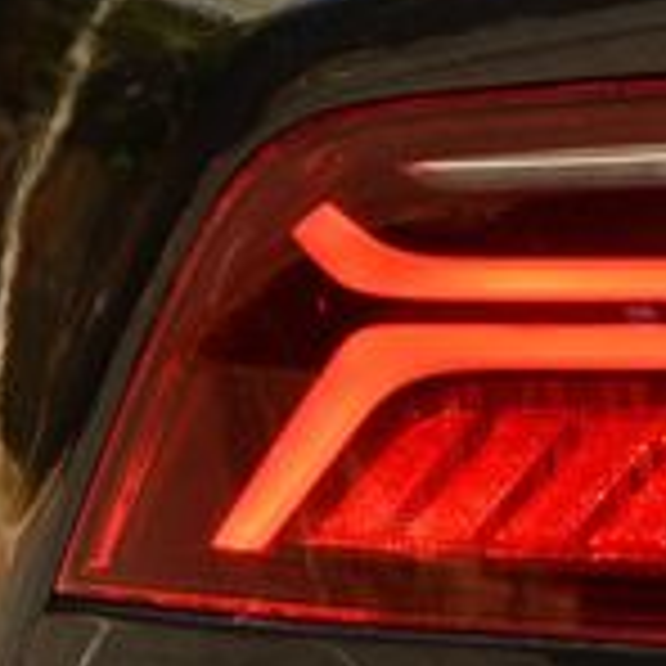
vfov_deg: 2.7
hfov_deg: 2.7
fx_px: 13953
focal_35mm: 641
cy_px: 310
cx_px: 1134
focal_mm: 116
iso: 200
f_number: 5.6
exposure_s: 1/250
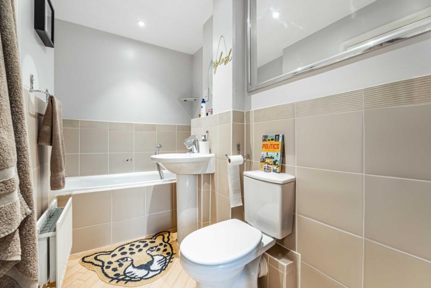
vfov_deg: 73.8
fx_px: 192
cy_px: 144
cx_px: 216
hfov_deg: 96.7
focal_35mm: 16
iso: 200
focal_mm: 16
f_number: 8
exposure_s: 1/15
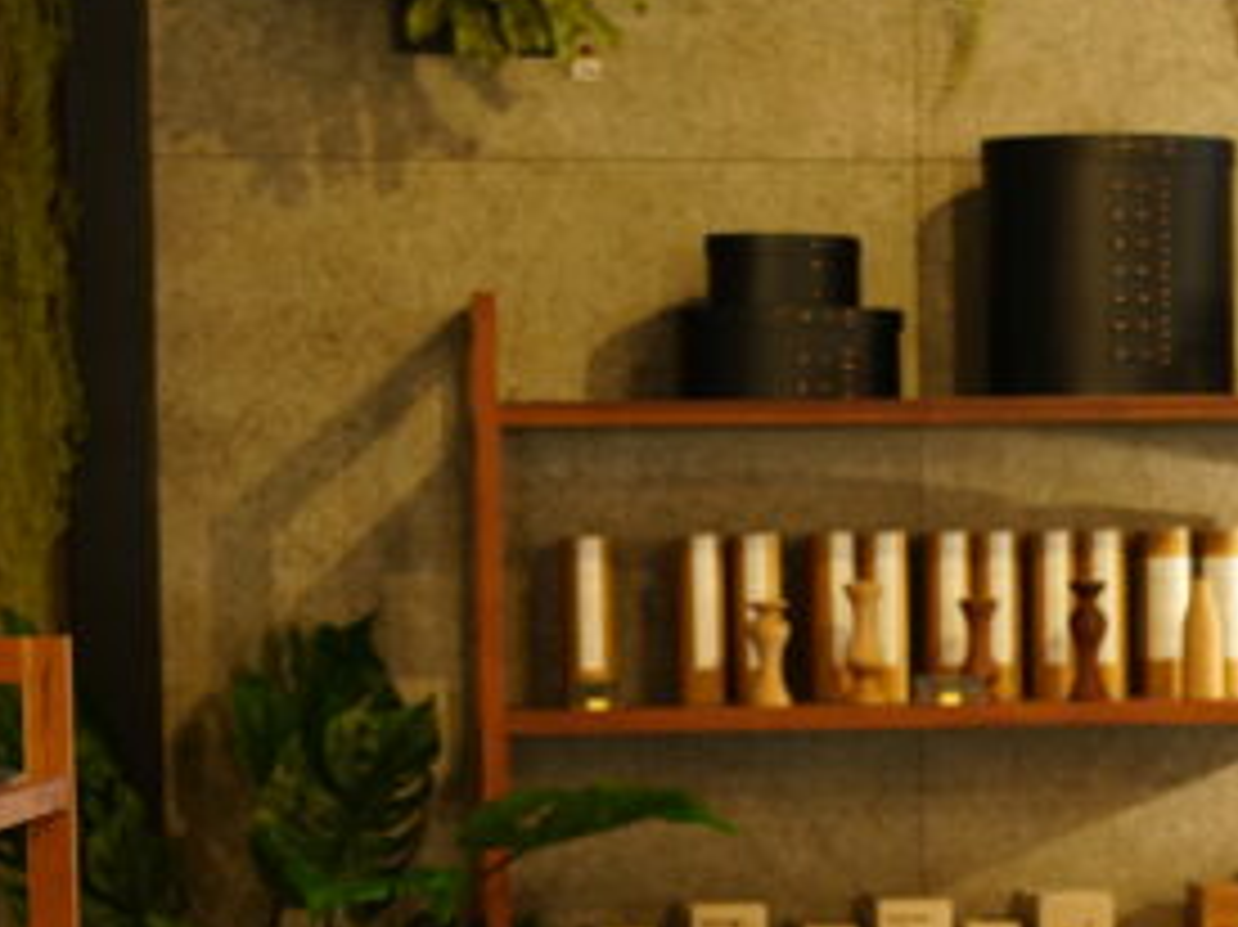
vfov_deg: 10.1
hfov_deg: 13.5
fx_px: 5183
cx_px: 1098
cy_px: 1053
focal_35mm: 145
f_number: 2.8
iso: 800
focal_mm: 54
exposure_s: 1/80
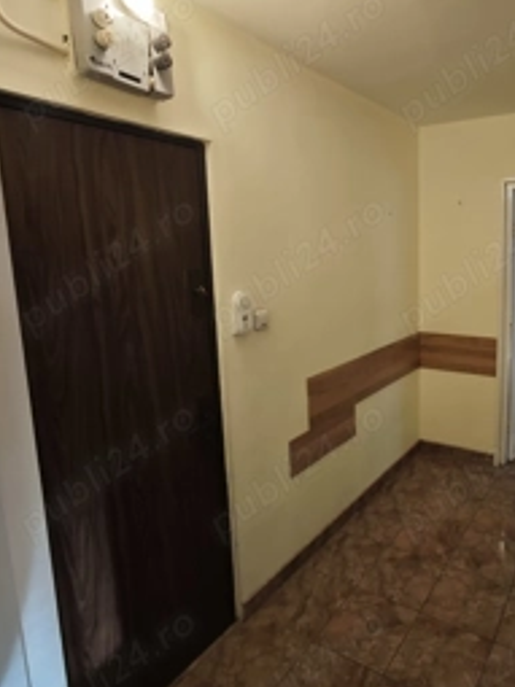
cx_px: 391
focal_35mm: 22
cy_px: 310
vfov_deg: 76.2
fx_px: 437
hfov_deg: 57.7
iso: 200
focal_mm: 2.16
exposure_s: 1/33.3
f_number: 2.2
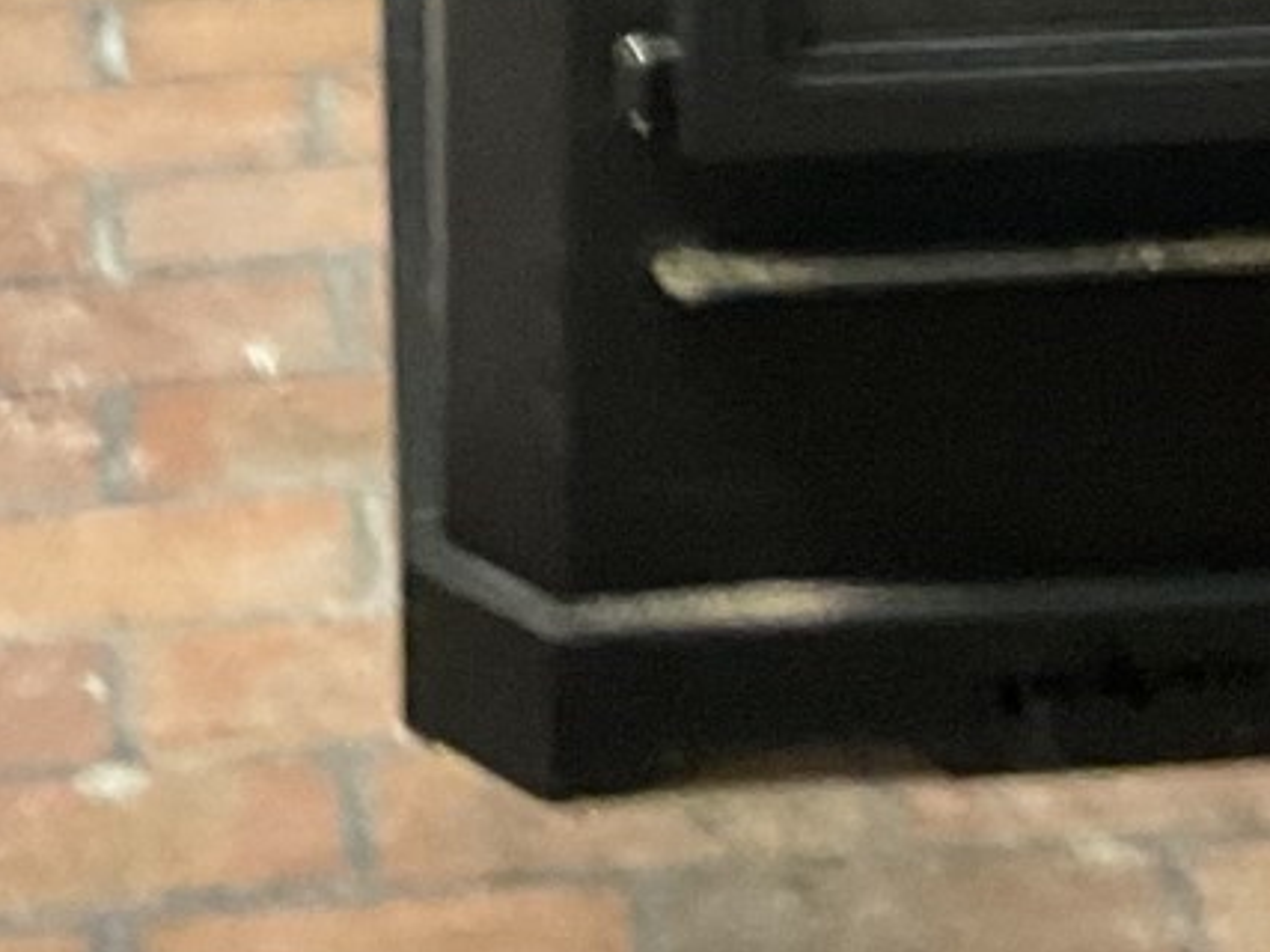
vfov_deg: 9.6
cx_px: 827
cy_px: -1229
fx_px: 5098
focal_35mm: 139
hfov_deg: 14.2
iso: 250
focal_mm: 3
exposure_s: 1/30
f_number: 1.8
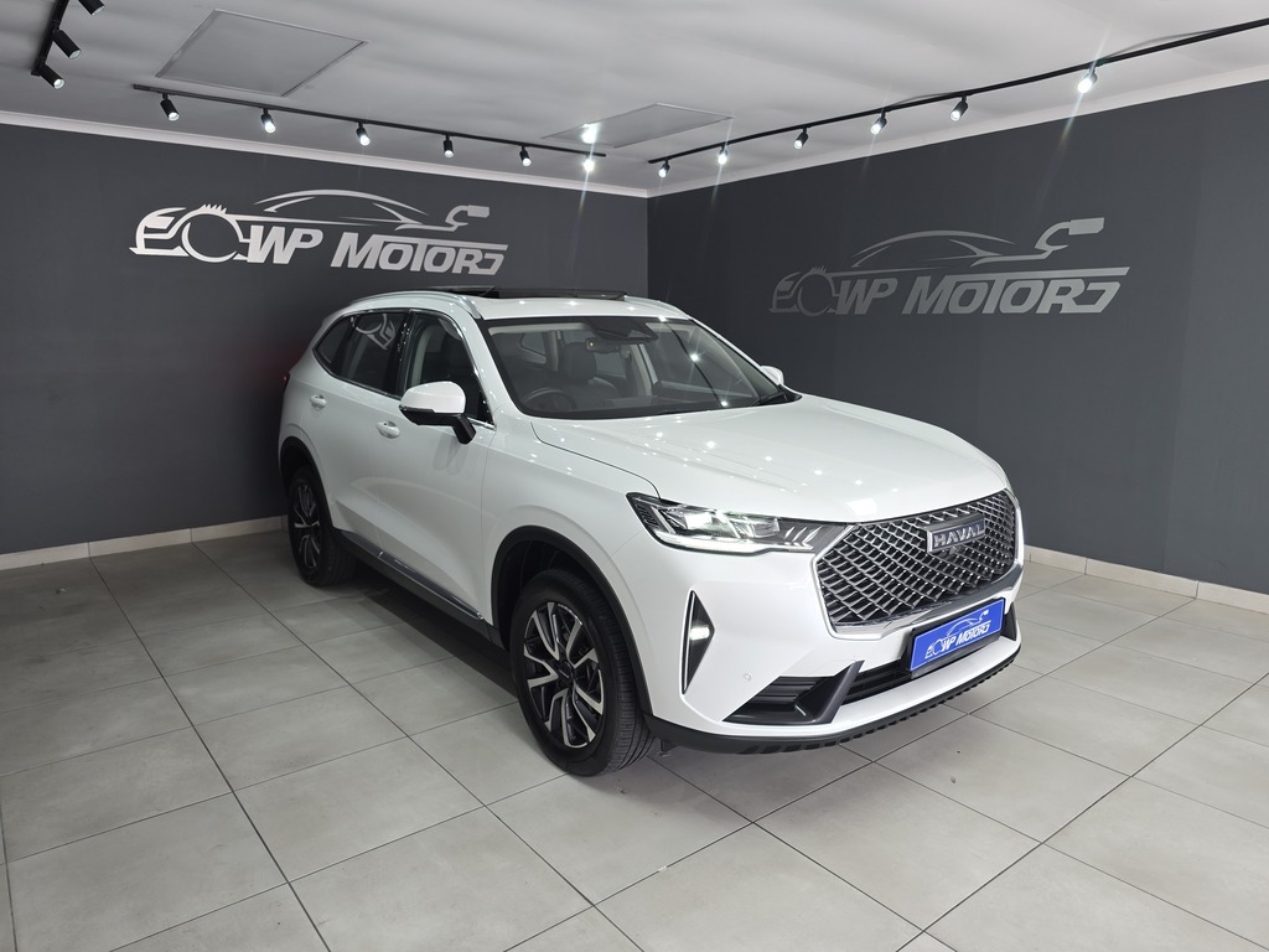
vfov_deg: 58.9
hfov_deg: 73.9
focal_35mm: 23
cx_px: 634
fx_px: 843
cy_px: 476
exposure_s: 1/100
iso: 40
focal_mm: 6.3
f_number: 1.7
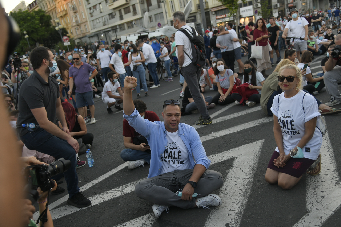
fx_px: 322
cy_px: 114
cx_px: 170
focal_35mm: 34
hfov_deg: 55.8
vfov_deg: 38.9
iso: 500
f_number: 4
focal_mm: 34
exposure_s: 1/250
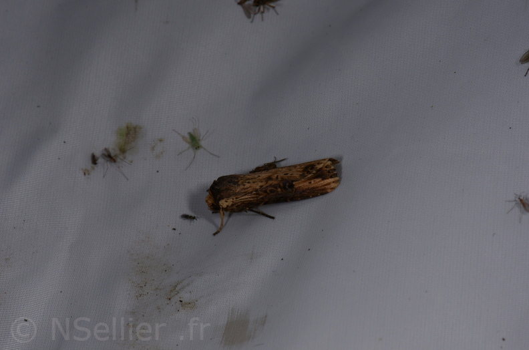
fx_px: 1869
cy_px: 175
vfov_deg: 10.7
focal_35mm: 128
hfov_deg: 16.1
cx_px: 264
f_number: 22
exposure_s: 1/60
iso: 100
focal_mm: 85
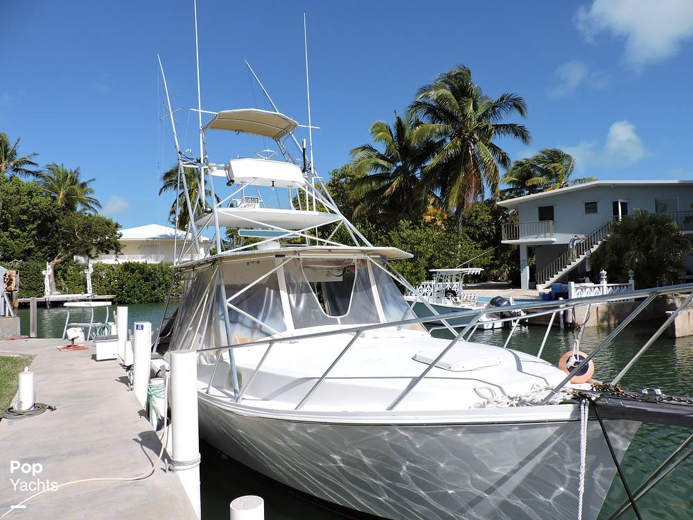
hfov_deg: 71.6
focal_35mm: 24
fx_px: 480
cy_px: 260
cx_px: 346
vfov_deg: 56.8
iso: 100
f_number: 3
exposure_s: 1/2000
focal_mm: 4.3
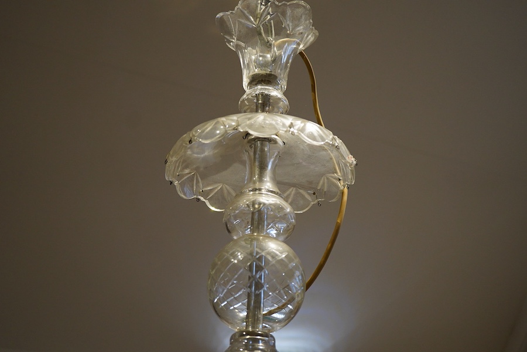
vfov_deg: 29.9
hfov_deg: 43.6
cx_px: 264
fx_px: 659
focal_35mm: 45
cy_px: 176
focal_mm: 30
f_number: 3.5
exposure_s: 1/125
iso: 1250
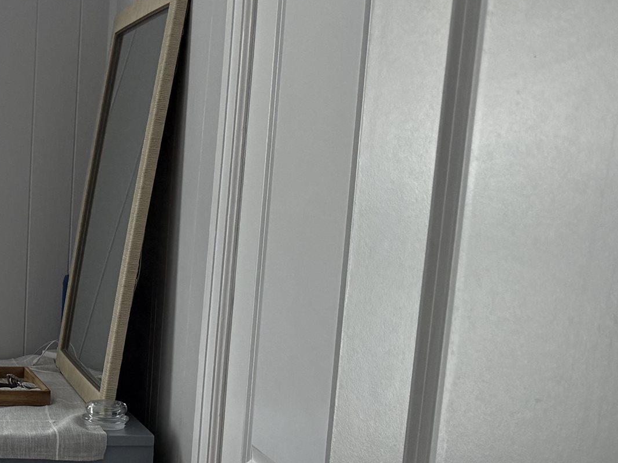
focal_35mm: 69
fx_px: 1231
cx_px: -129
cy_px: 427
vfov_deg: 20.8
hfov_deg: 25.3
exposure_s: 1/109
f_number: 1.78
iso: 200
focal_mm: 6.76
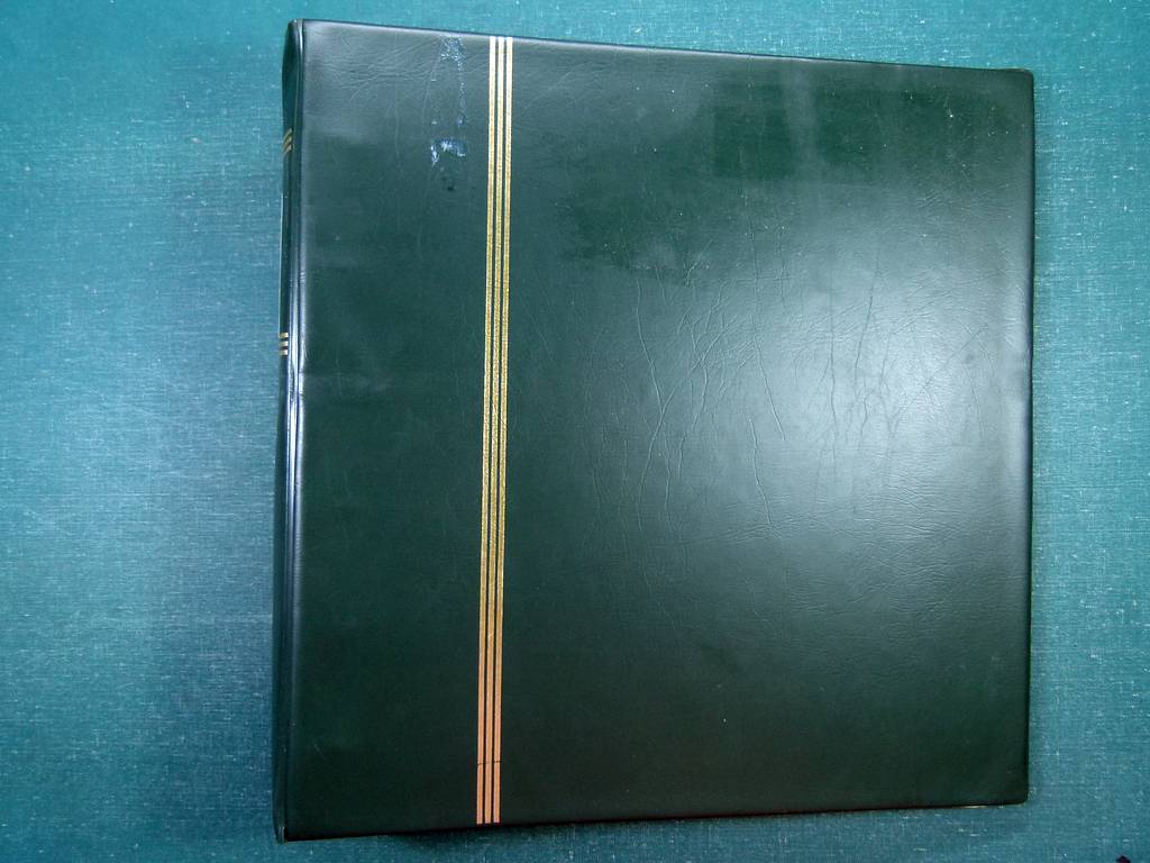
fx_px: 831
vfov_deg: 54.9
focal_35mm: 25
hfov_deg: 69.4
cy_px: 432
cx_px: 575
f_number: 2.8
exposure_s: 1/60
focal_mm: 4.5
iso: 160
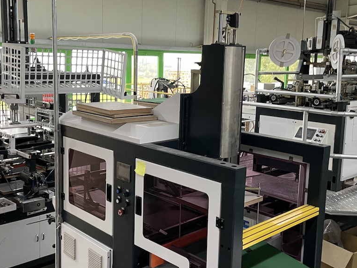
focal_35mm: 41
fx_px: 423
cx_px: 160
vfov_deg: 35.1
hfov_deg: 45.7
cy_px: 131
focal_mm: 4.2
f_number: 1.6
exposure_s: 1/50
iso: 200
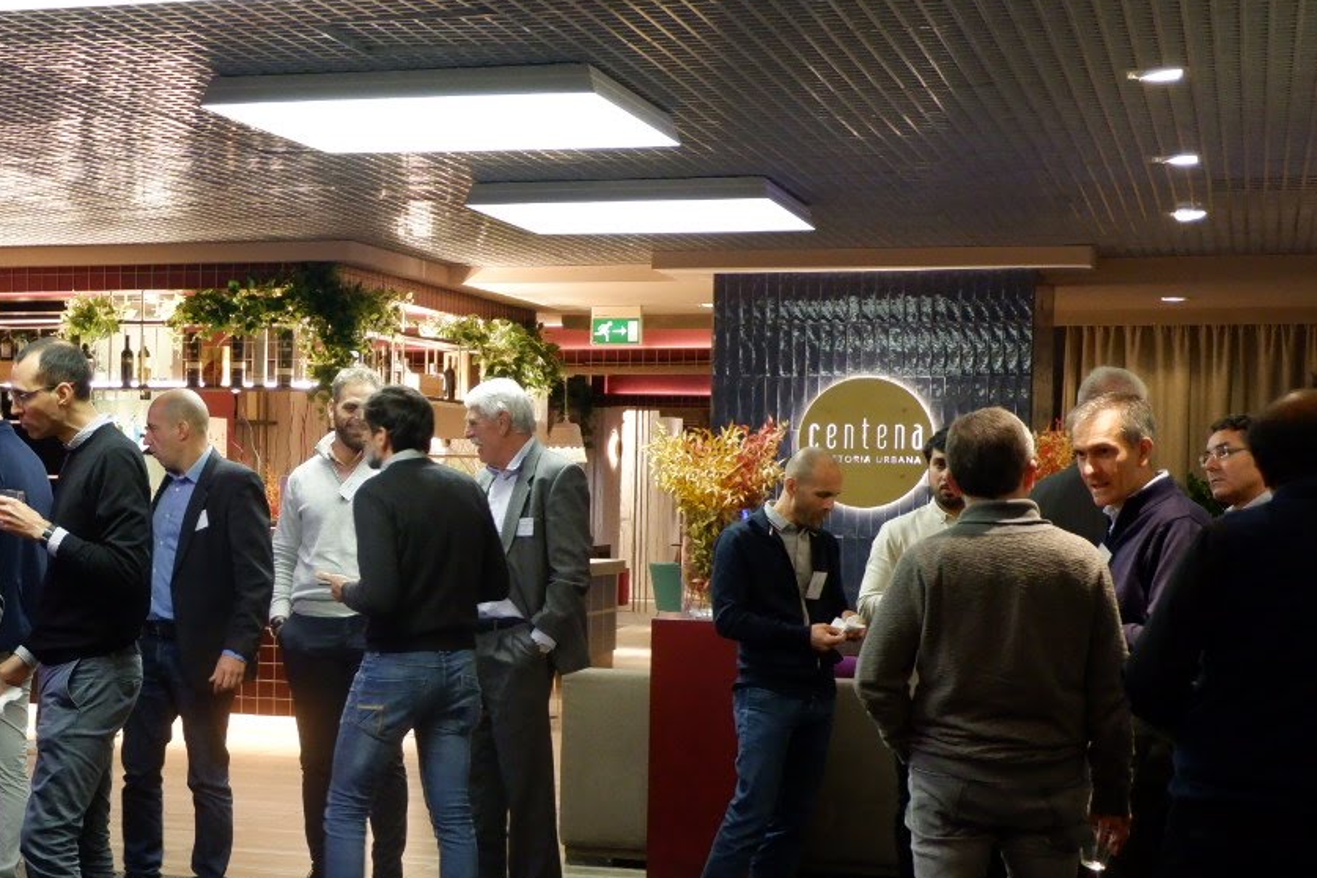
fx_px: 2561
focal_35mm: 70
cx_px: 132
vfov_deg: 19.4
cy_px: 587
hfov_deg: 27.8
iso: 2000
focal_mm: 22.2
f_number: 4
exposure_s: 1/45
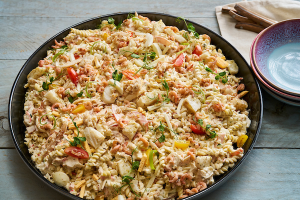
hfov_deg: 39.6
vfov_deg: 27.0
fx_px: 417
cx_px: 150
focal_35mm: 50
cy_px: 100
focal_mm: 50
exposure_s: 1/125
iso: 250
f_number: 8
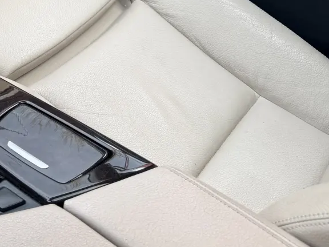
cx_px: -34
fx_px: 570
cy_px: -53
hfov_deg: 29.1
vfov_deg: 22.4
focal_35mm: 60
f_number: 1.78
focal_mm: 6.76
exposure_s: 1/121
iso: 64
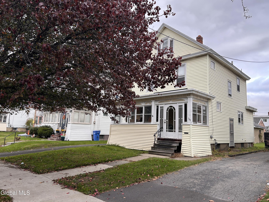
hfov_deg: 67.3
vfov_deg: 53.1
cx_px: 134
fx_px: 202
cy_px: 101
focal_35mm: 26
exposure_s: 1/205
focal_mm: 5.7
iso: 40
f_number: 1.5
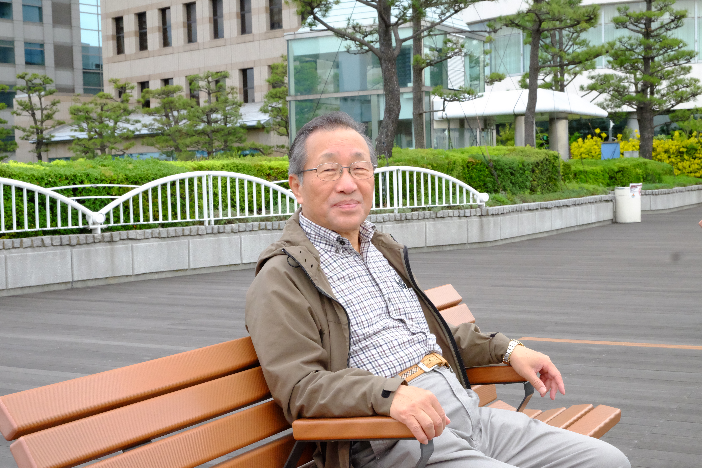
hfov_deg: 38.9
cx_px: 351
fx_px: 994
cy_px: 234
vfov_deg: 26.5
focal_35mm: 51
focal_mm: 34.3
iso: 5000
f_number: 13
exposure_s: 1/1000
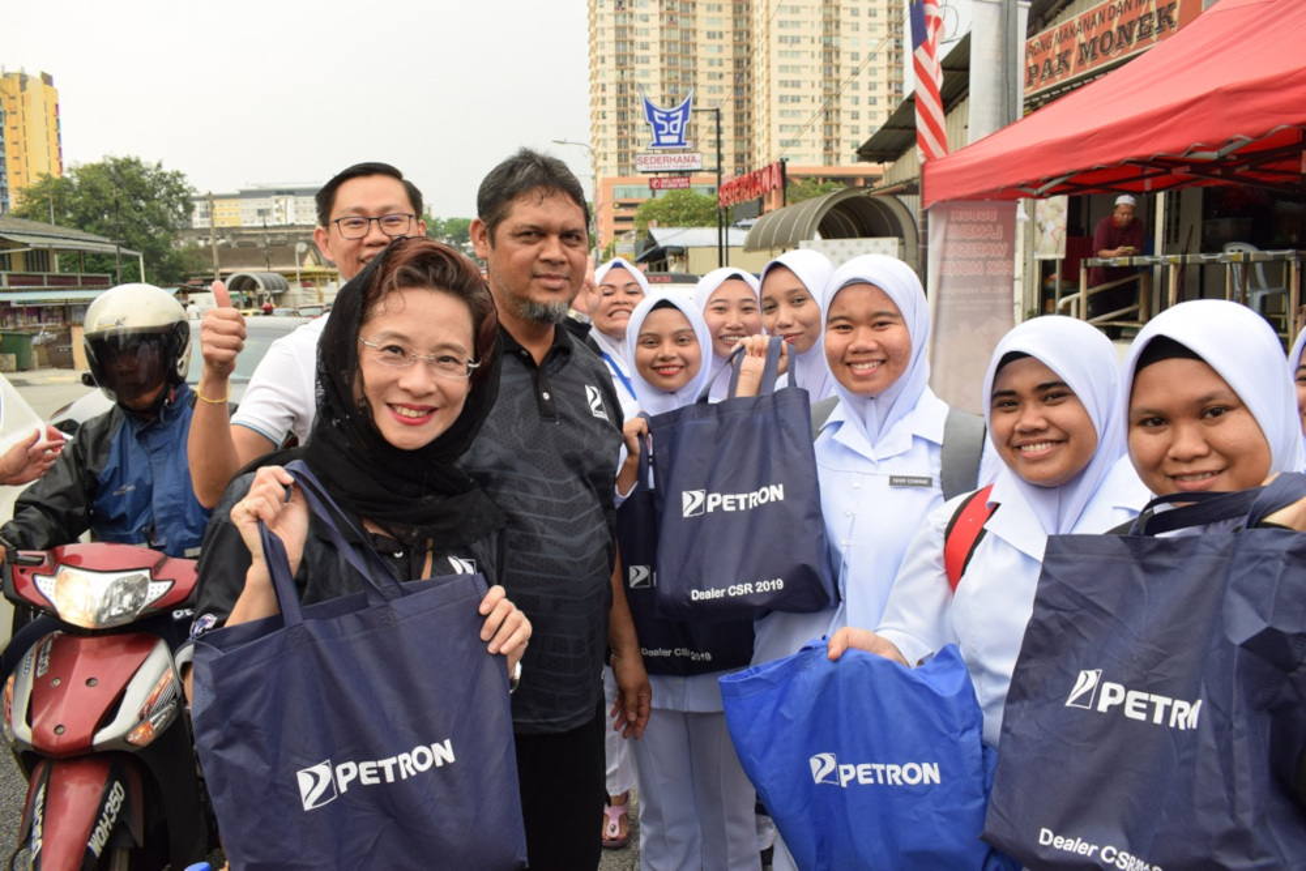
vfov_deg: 47.9
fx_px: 980
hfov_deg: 67.4
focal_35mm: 27
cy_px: 436
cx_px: 653
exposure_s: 1/200
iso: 400
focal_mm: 18
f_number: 7.1
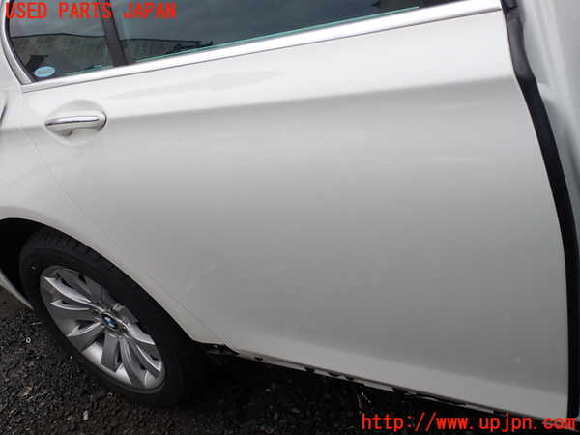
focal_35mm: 30
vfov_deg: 46.8
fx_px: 503
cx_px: 290
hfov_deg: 60.0
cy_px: 218
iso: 100
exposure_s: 1/400
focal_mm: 5.4
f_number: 3.2
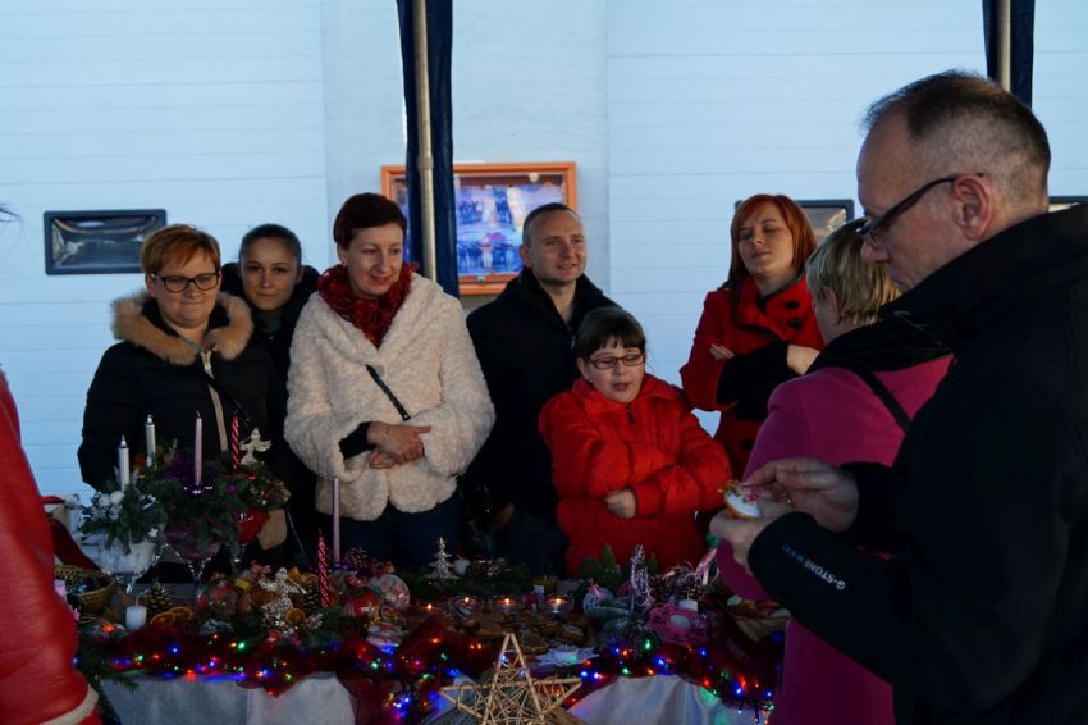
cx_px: 544
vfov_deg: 29.8
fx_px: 1359
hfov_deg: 43.6
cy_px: 362
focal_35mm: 45
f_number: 4.5
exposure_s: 1/60
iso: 125
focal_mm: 30
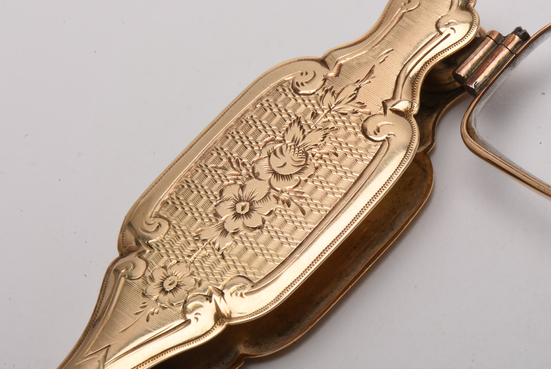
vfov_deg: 10.8
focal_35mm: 128
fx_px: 1953
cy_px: 184
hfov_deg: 16.1
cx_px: 276
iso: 100
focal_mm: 85
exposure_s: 1/125
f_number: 29
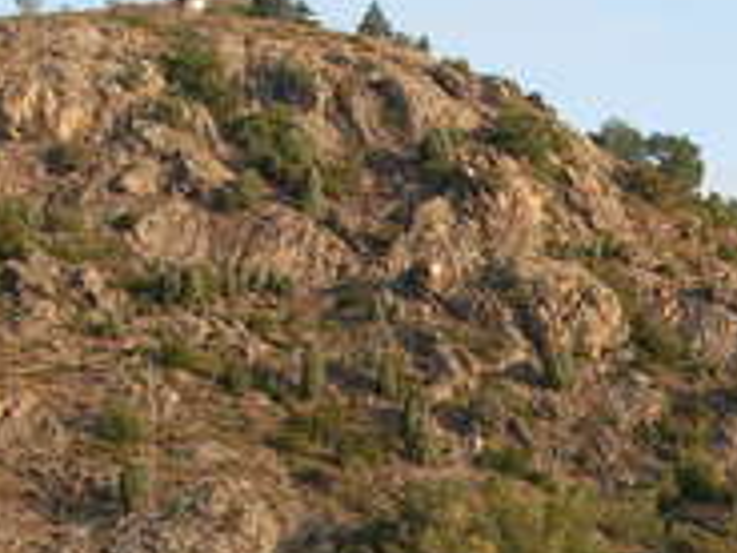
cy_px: 581
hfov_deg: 15.9
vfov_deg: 11.8
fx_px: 2640
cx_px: 389
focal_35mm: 124
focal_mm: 6.3
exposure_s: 1/430
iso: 79
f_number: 2.9
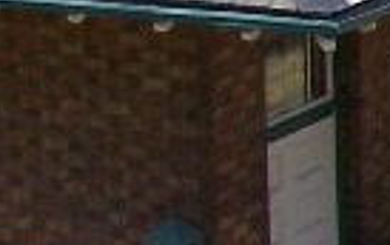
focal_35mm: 341
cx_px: 1184
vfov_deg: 3.9
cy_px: 179
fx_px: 3629
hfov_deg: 5.7
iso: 64
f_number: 4
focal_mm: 7.1
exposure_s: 1/640
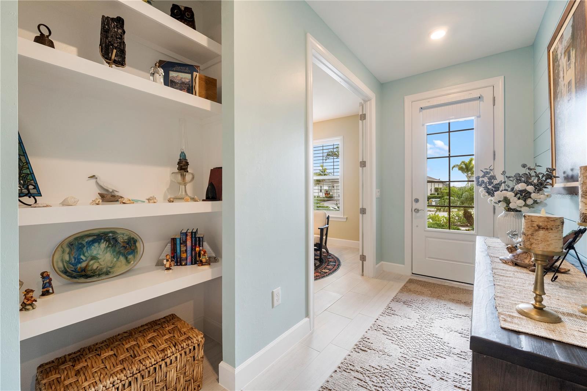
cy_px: 196
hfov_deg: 100.4
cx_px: 294
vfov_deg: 77.3
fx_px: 245
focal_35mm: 15
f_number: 4.5
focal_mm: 10
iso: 800
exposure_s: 1/30
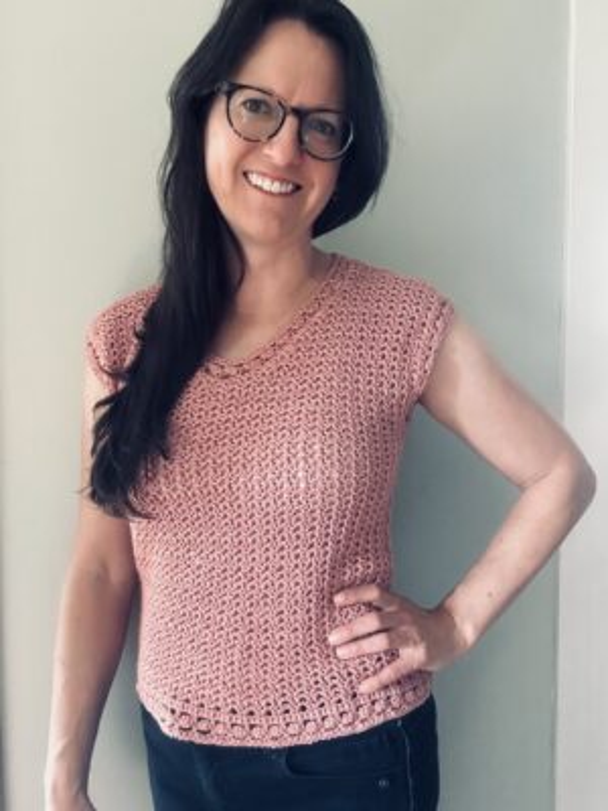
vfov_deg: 60.0
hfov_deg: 46.8
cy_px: 406
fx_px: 703
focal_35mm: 30
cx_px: 304
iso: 320
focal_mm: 2.69
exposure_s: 1/53
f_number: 1.9
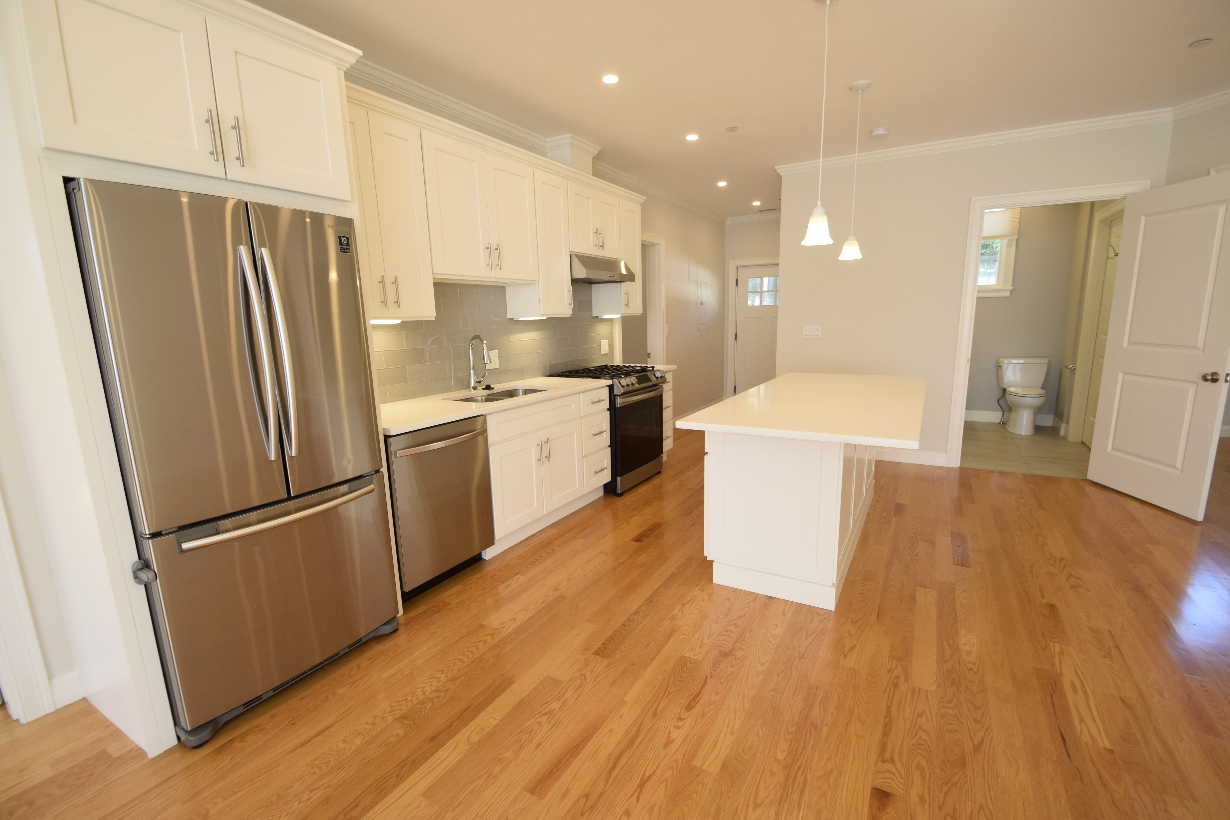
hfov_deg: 100.4
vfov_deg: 77.3
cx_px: 615
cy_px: 410
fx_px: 512
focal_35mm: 15
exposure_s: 1/100
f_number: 5
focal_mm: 10
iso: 400
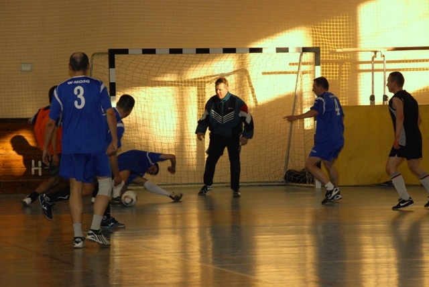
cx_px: 214
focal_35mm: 202
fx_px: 2415
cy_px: 144
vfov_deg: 6.8
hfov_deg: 10.2
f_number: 10
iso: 1000
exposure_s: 1/200
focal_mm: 135
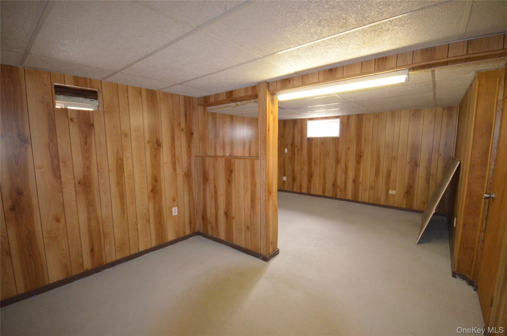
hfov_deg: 100.5
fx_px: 211
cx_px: 254
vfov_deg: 77.1
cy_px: 168
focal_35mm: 15
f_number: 4
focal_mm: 10
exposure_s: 1/60
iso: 3200
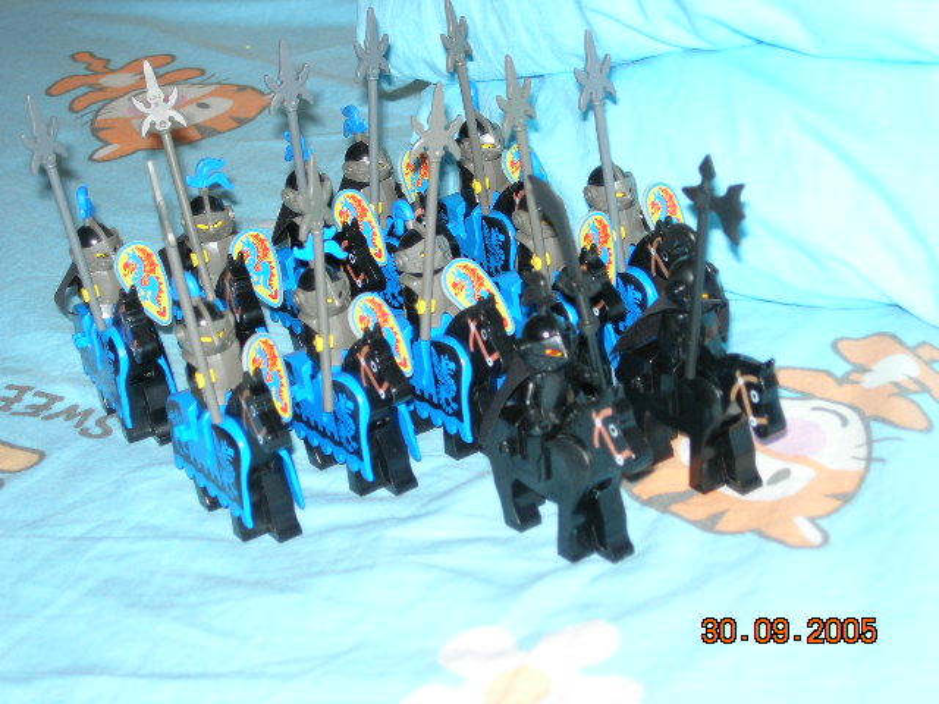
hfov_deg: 21.3
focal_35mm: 92
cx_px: 470
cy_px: 352
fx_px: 2496
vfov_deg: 16.1
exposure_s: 1/60.1
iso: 64
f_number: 4.3
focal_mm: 19.1
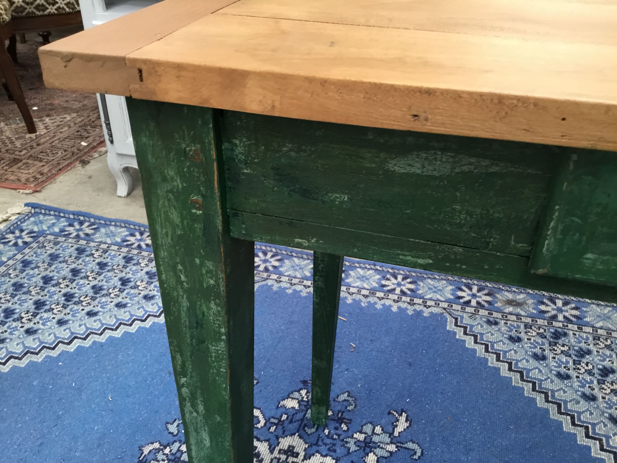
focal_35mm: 31
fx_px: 553
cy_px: 232
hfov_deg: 58.4
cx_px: 308
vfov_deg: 45.4
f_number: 2.4
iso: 64
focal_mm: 3.3
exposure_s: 1/33
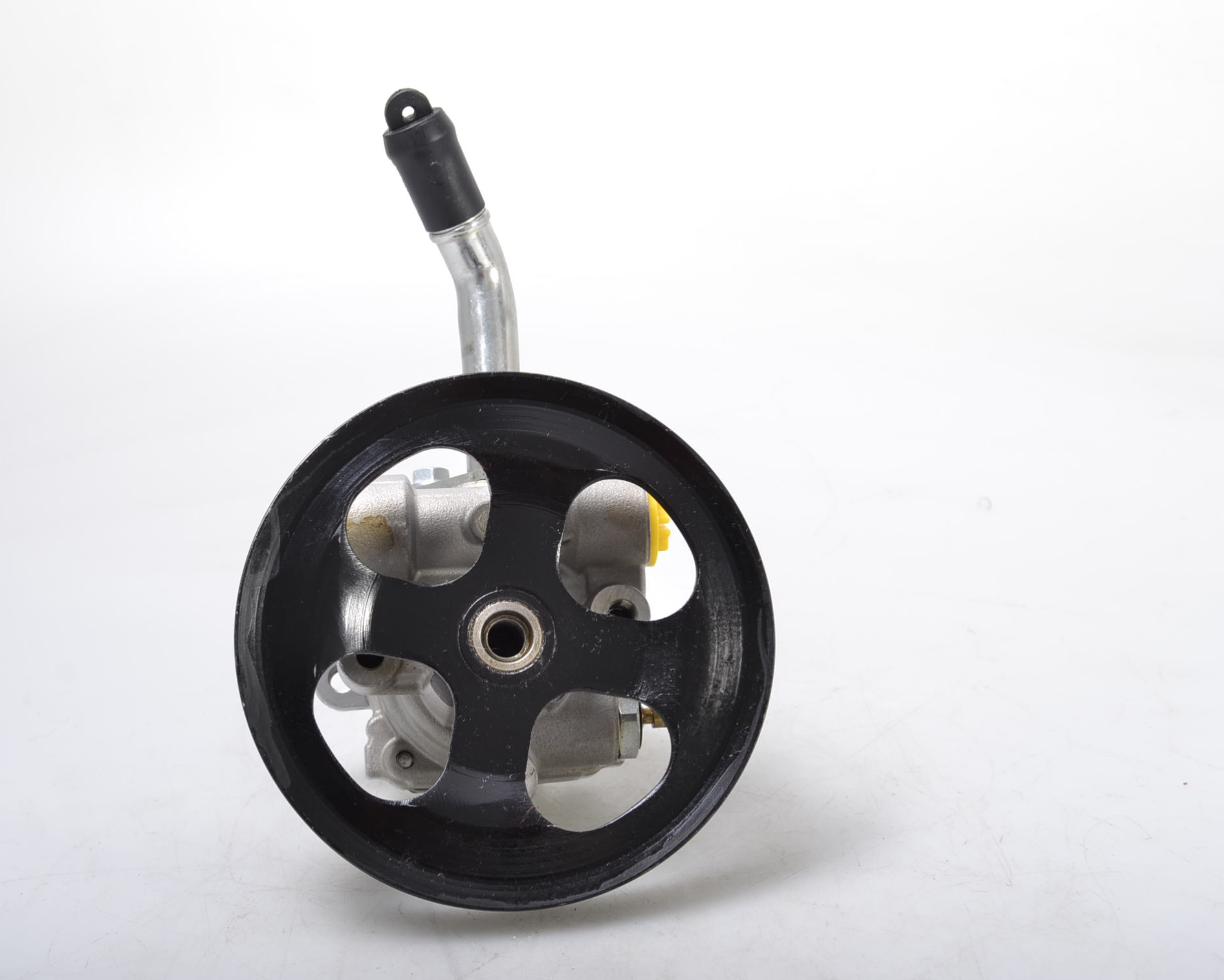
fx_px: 1739
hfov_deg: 38.7
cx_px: 510
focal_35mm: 48
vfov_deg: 31.5
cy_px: 494
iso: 100
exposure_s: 1/60
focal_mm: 28
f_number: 10
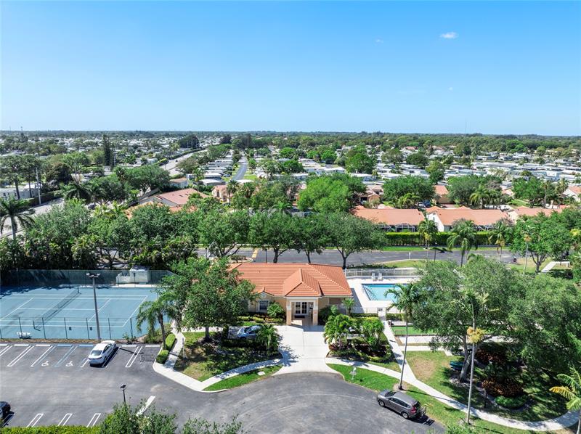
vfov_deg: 56.7
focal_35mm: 24
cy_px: 217
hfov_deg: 71.7
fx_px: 402
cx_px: 290
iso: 100
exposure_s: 1/2000
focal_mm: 12.29
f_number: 2.8
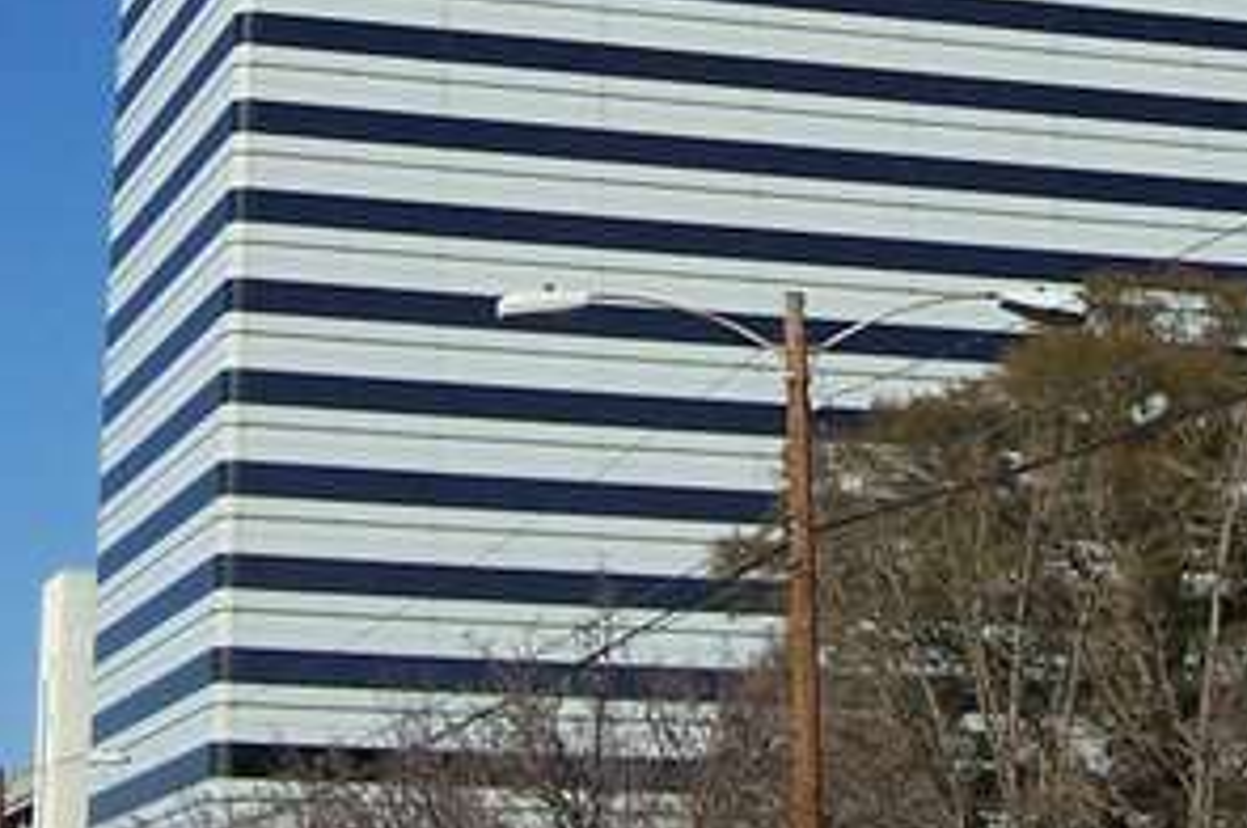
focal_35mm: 96
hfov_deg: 21.2
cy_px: -232
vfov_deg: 13.7
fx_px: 3322
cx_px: 757
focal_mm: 5.6
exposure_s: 1/750
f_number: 5.6
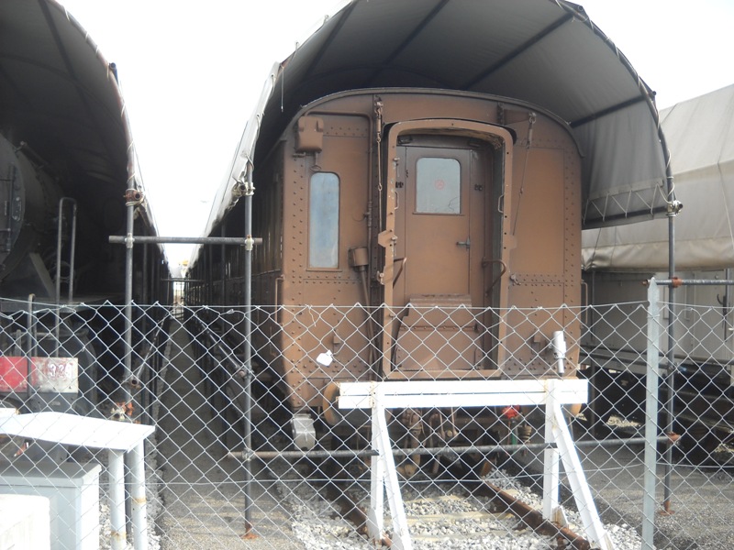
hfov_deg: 45.8
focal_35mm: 41
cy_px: 275
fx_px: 869
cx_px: 367
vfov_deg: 35.1
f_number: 3.1
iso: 64
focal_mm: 6.72
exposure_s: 1/176
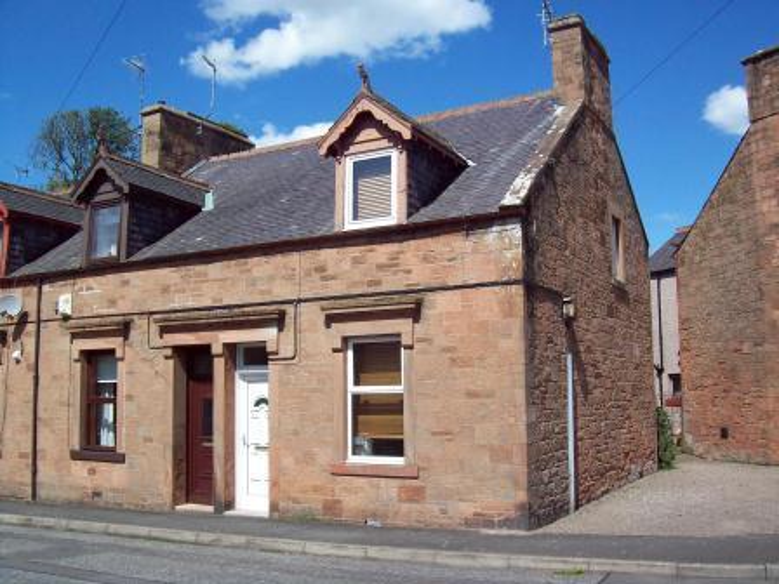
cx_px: 390
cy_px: 292
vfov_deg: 39.7
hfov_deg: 51.4
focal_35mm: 36
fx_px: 810
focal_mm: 6
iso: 80
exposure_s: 1/584
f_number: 4.8
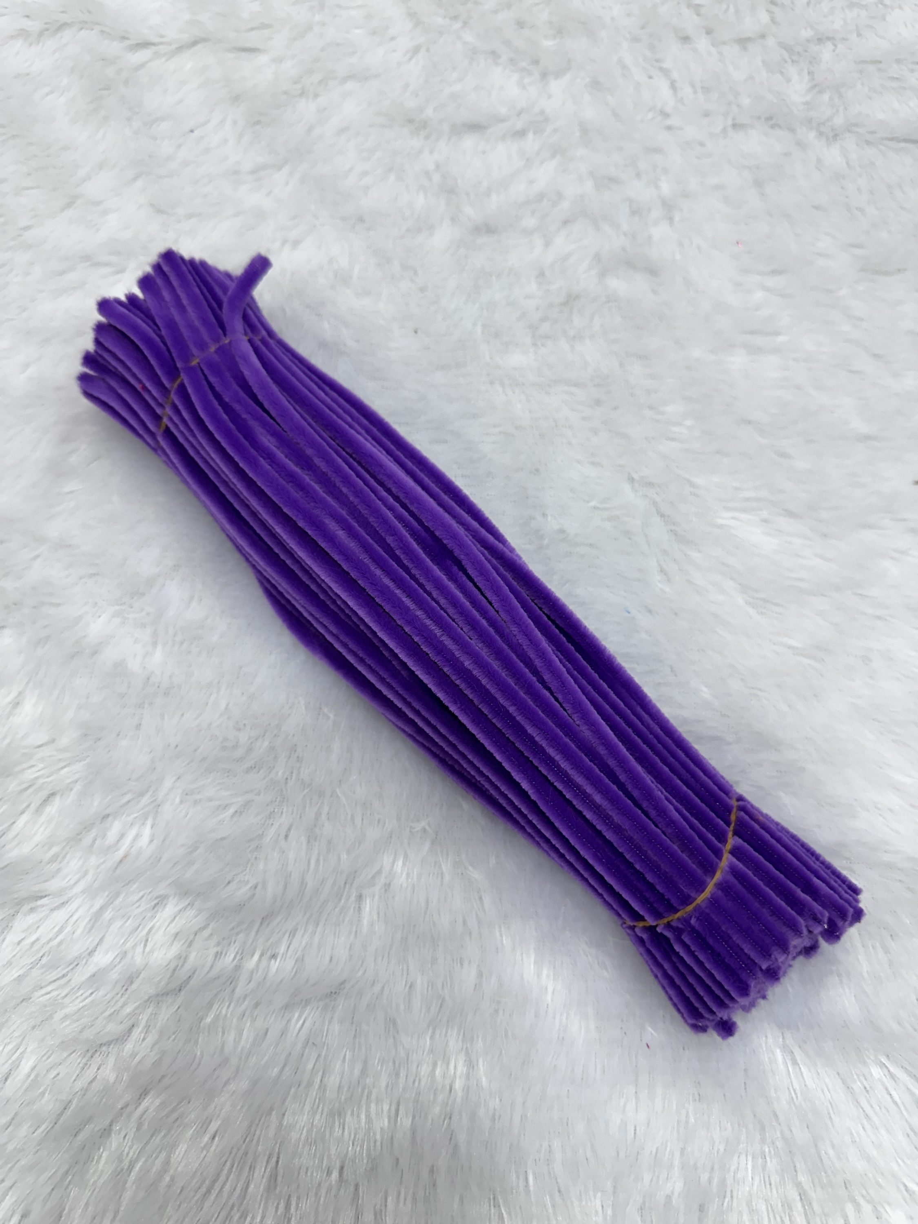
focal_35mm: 24
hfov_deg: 56.8
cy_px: 612
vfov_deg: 71.6
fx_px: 849
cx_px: 459
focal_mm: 6.86
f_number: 1.78
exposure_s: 1/100
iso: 160
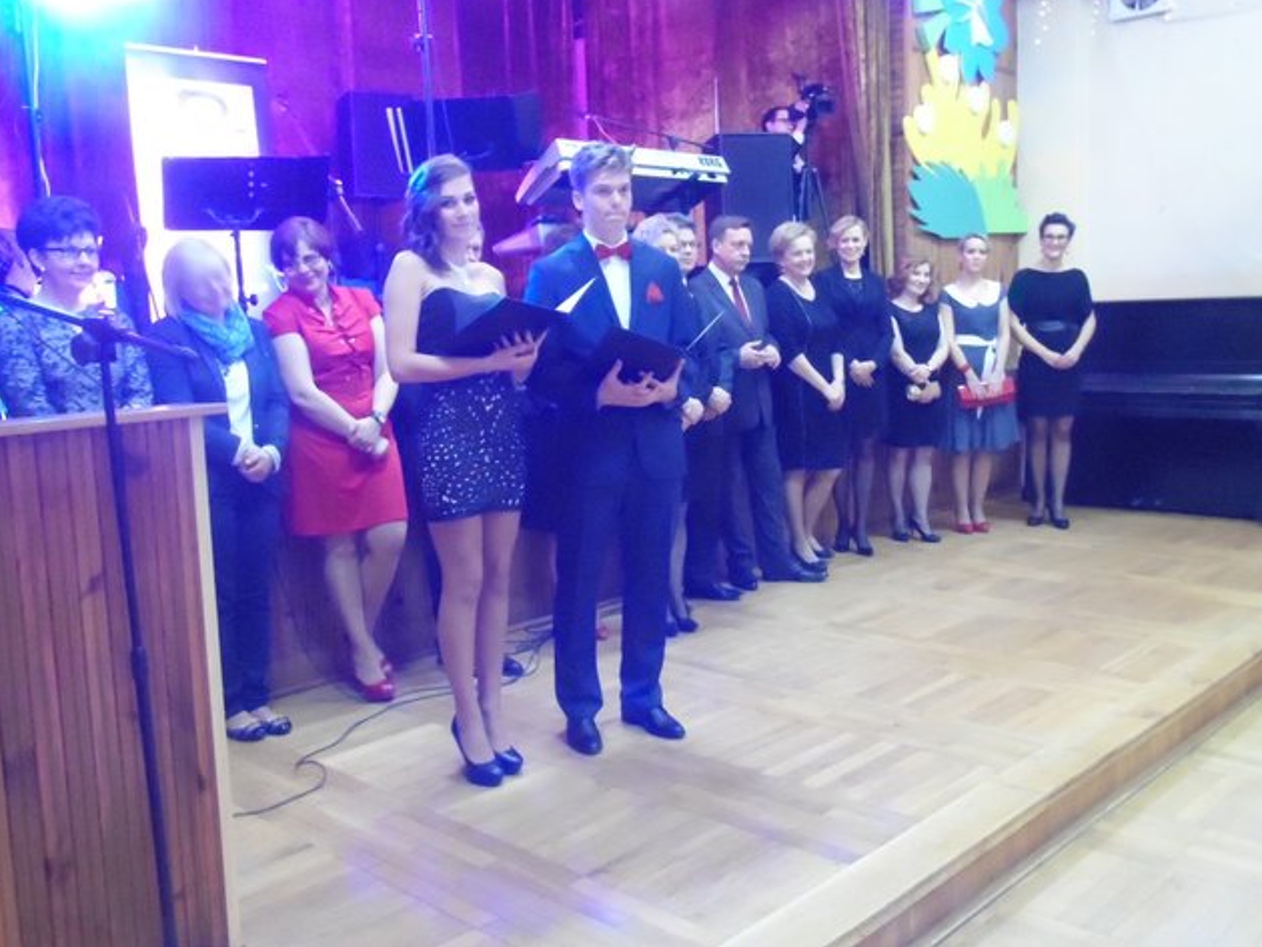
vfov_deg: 43.0
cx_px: 621
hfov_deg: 55.3
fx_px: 1204
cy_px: 461
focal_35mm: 33
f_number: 3.4
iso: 1600
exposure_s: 1/10
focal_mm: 5.3
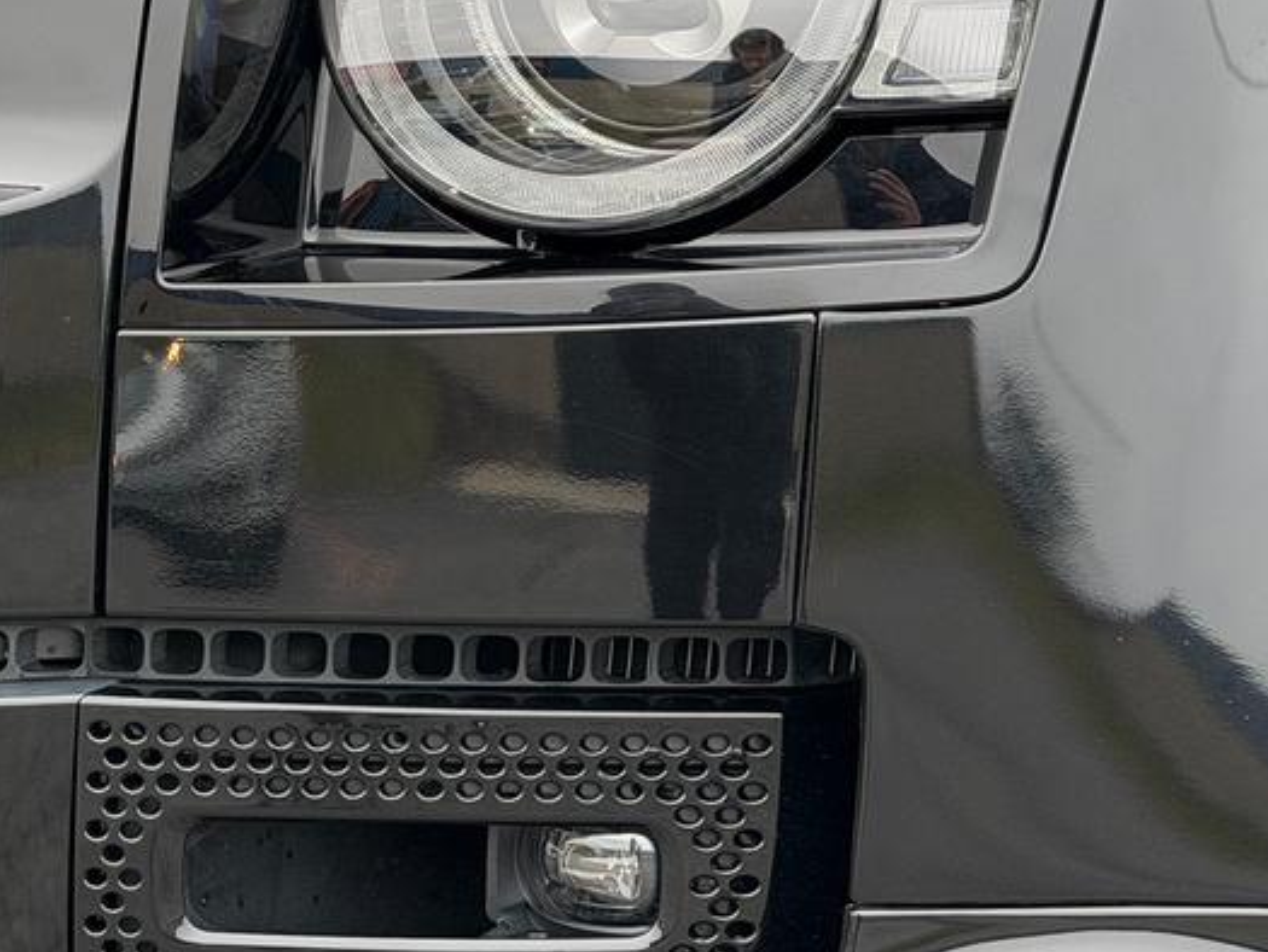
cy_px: 336
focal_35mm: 117
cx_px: -7
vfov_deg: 12.7
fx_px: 4287
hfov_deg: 16.5
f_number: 1.78
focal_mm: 6.76
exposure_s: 1/316
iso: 80
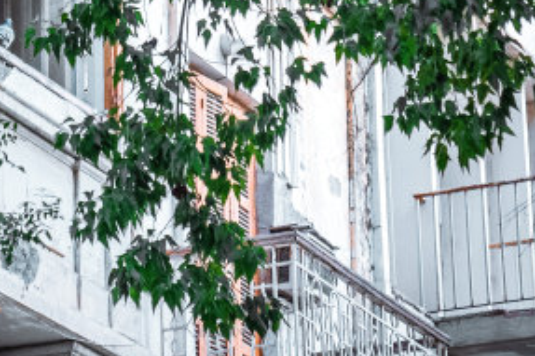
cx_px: 6
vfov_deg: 6.1
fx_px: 3327
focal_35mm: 224
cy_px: 41
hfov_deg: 9.1
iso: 3200
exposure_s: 1/200
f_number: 2.8
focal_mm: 70
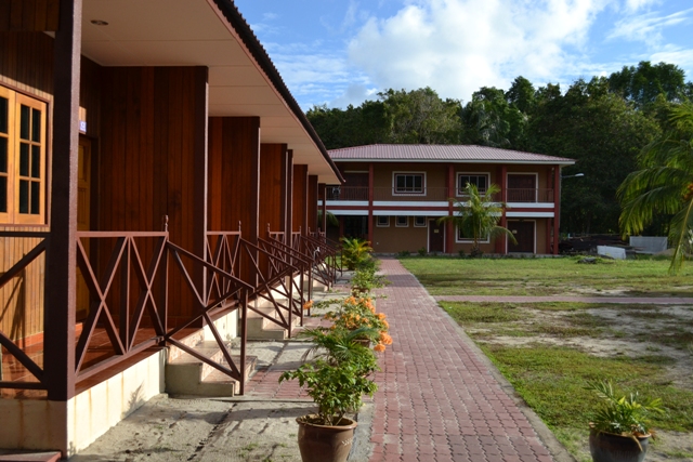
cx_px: 346
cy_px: 231
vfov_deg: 36.9
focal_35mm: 36
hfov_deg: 53.1
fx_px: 693
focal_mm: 24
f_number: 5.6
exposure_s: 1/1600
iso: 400
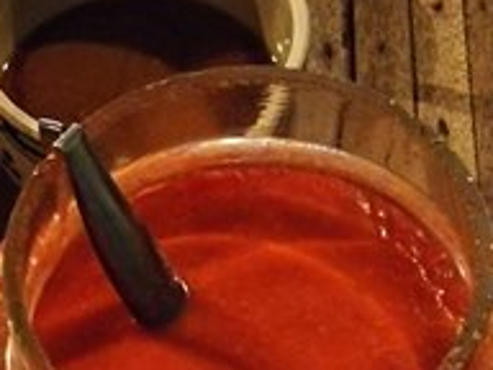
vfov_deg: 14.5
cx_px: 229
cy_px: 355
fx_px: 1438
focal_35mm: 101
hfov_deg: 19.4
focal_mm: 4.5
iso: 3200
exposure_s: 1/16.7
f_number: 2.2
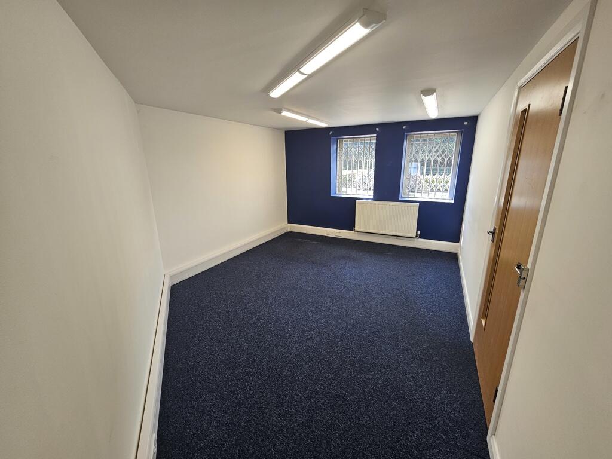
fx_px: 230
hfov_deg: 106.2
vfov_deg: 89.9
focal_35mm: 13
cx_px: 306
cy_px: 230
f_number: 2.2
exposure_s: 1/100
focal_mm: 2.2
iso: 64
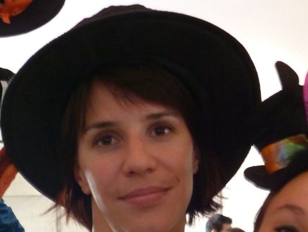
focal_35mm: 89
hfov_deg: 21.9
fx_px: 793
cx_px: 191
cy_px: 184
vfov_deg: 16.5
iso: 400
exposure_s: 1/4
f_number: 3.5
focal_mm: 8.6
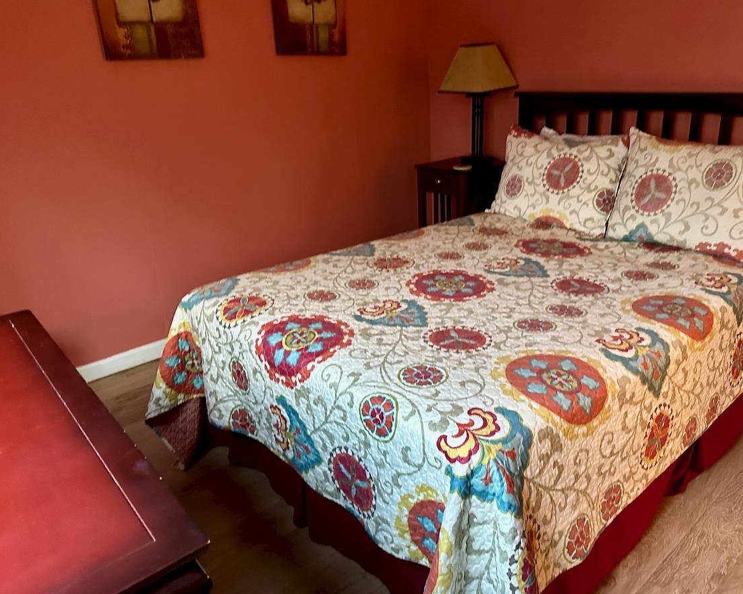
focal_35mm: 27
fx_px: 594
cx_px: 403
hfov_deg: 64.0
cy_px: 285
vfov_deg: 53.1
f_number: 1.78
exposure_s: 1/40
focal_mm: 6.86
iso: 800
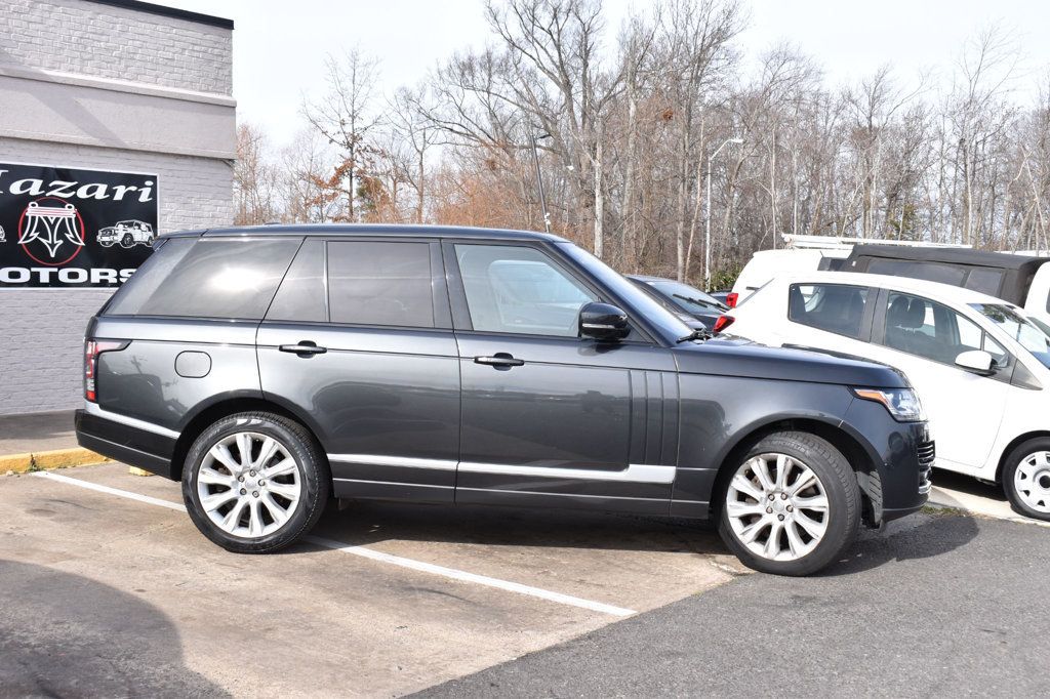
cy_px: 350
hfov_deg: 47.9
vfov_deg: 33.0
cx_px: 525
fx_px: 1181
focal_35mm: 40
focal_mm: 27
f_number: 8
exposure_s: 1/250
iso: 200
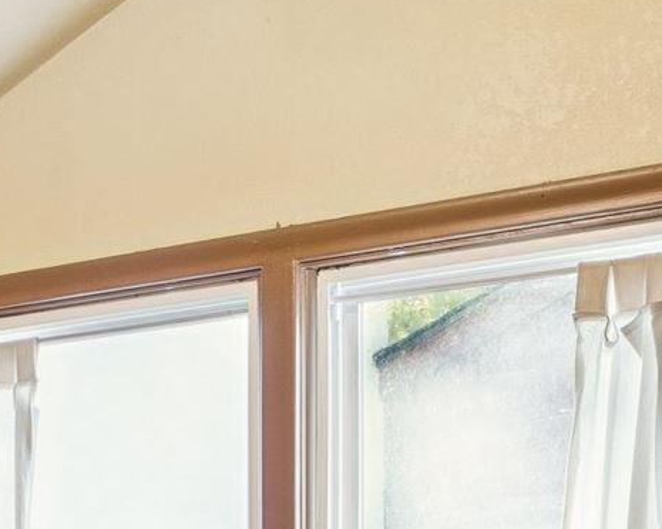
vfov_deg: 15.2
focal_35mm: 97
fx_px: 1907
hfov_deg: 15.6
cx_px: -666
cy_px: 666
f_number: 13
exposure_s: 1/2
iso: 400
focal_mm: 15.7
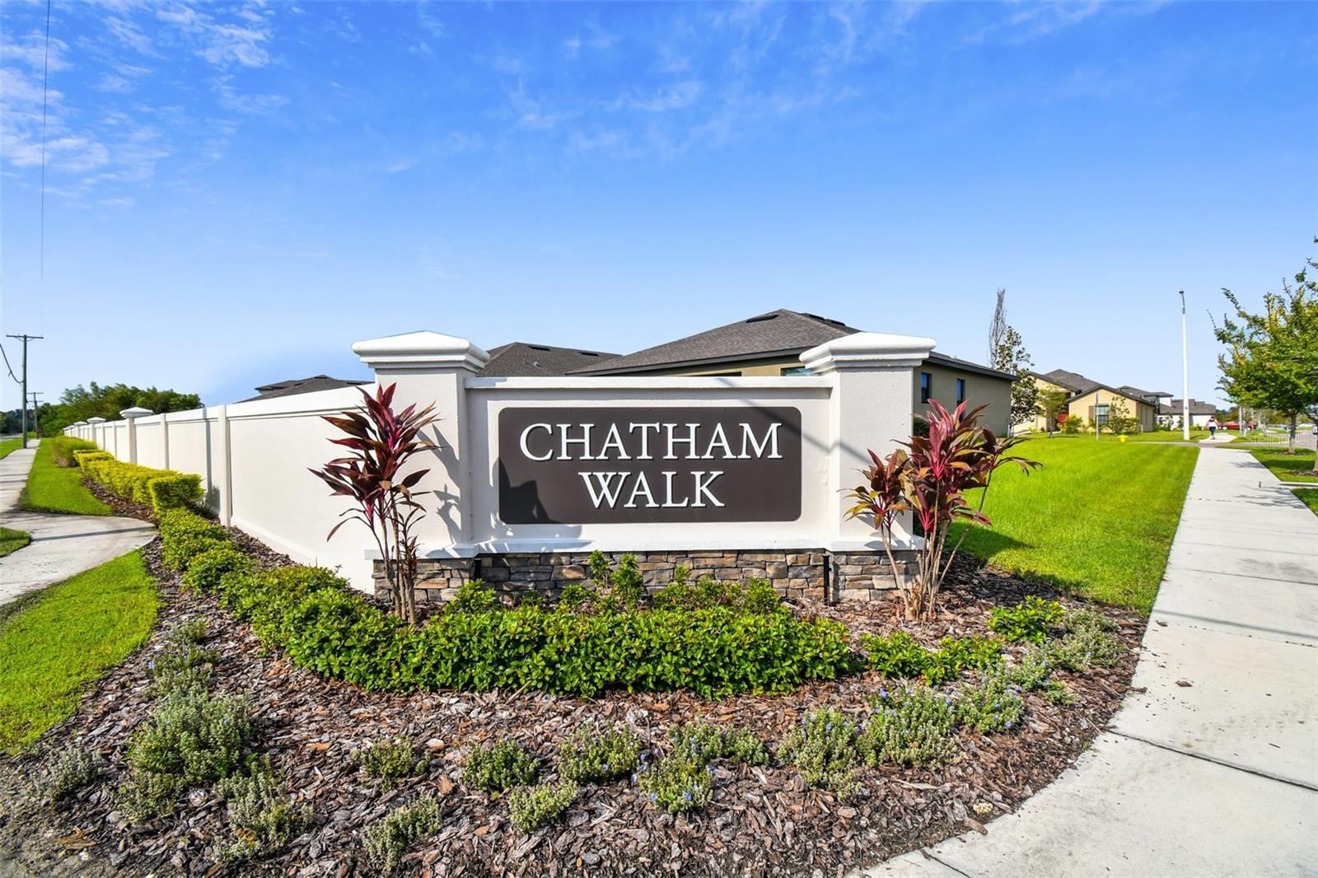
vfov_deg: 77.3
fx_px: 549
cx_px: 659
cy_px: 439
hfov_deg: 100.4
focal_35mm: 15
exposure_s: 1/125
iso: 100
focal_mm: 10
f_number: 7.1
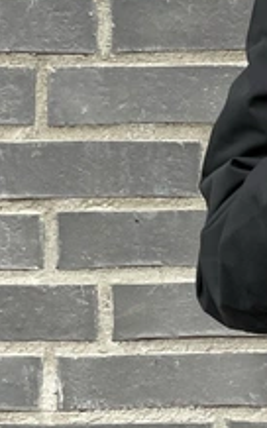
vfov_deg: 9.7
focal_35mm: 216
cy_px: 274
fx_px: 2518
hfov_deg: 5.9
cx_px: 563
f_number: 2
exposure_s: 1/122
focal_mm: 6
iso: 100
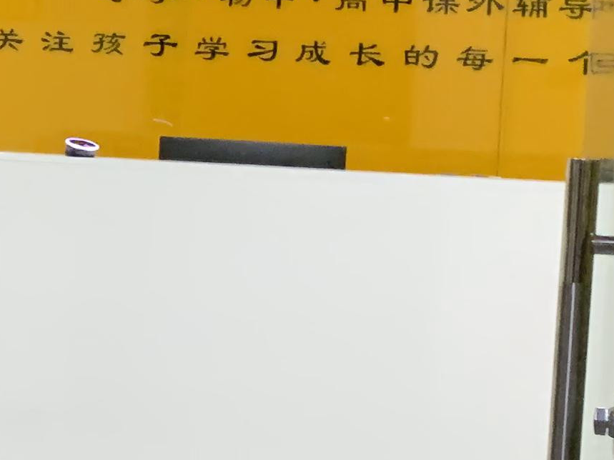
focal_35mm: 122
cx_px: -108
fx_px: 2164
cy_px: 202
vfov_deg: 12.1
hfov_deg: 15.6
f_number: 1.8
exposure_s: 1/60
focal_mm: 4.25
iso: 400
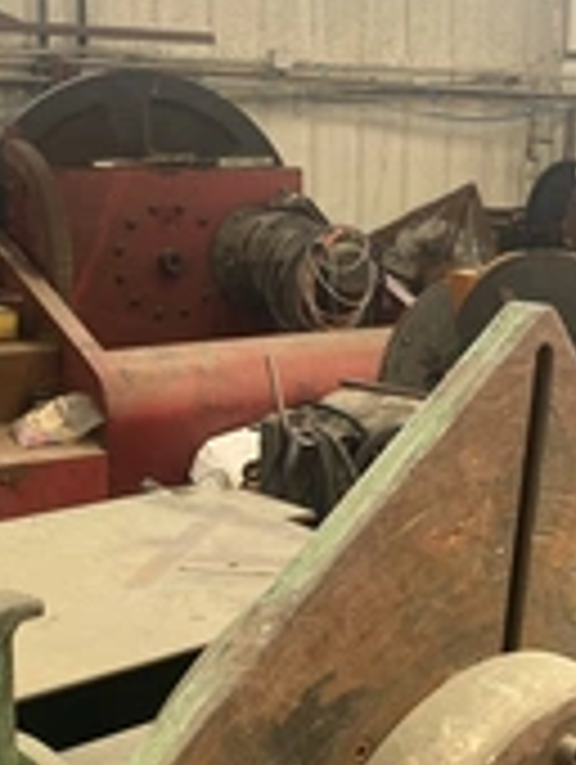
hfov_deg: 23.7
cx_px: 468
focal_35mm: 61
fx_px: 1350
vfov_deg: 31.6
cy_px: 378
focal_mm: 4.25
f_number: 1.8
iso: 40
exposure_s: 1/120
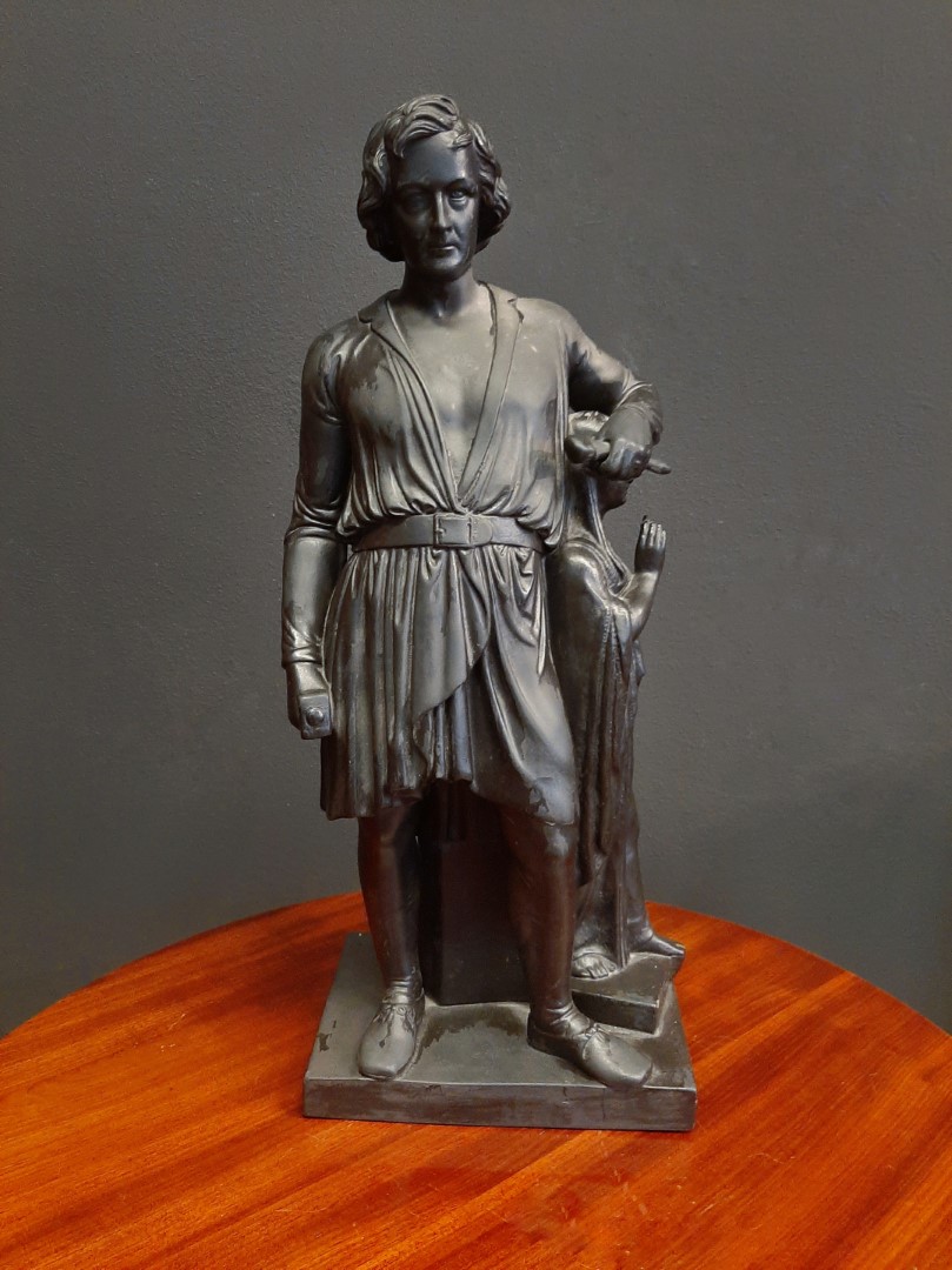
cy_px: 635
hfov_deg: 53.0
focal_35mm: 26
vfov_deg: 67.3
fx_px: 954
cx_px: 476
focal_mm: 3.93
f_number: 1.7
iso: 320
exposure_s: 1/25
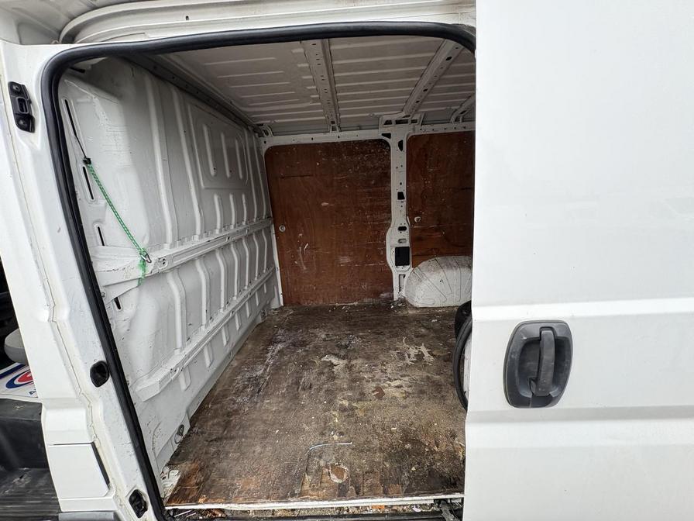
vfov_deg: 85.7
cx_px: 347
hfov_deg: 102.1
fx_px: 281
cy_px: 260
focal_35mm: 14
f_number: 2.2
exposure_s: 1/136
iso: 80
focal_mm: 2.22
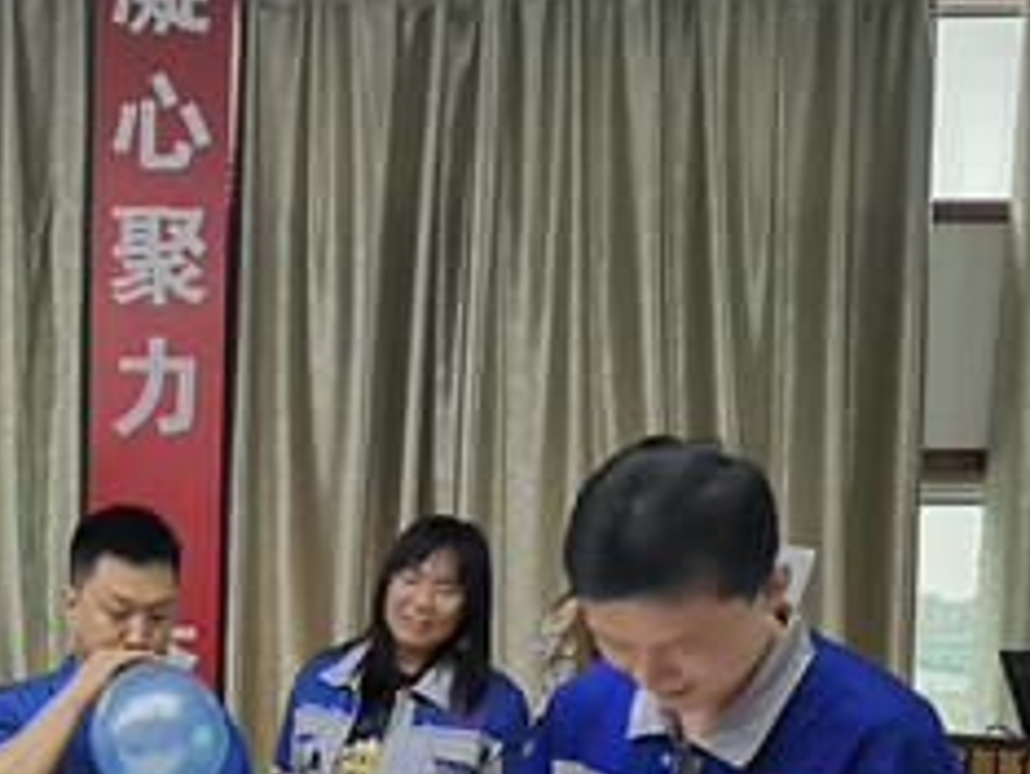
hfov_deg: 28.0
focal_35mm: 66
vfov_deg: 21.0
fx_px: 1966
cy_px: 897
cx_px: 53
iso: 800
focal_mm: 4.75
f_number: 1.8
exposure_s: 1/50
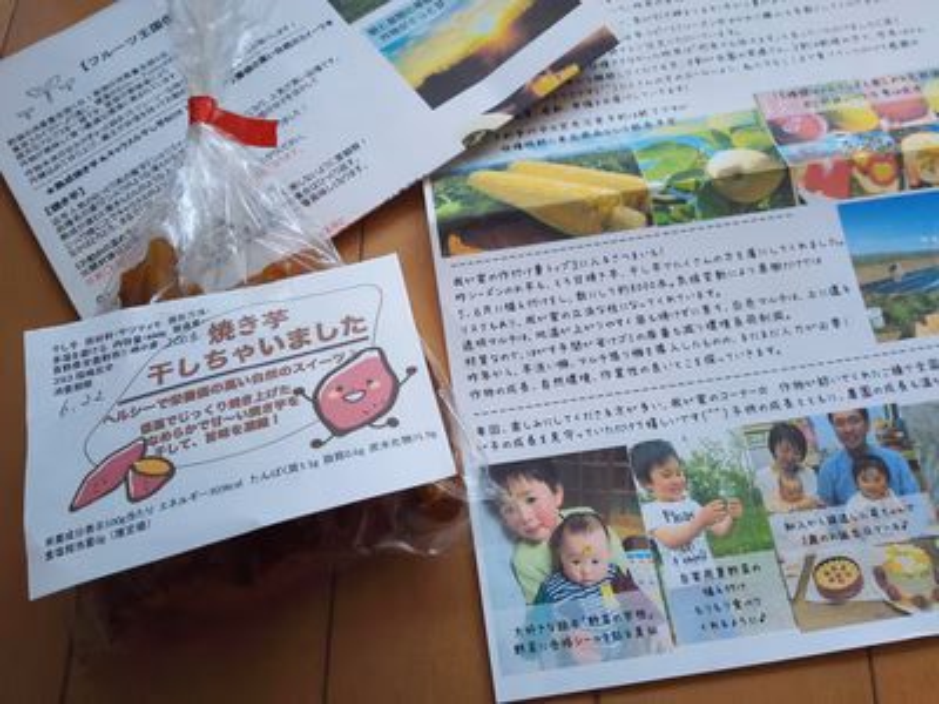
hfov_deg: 61.7
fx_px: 787
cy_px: 352
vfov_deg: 48.2
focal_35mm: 29
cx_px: 470
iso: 125
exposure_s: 1/33.3
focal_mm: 3.8
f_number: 2
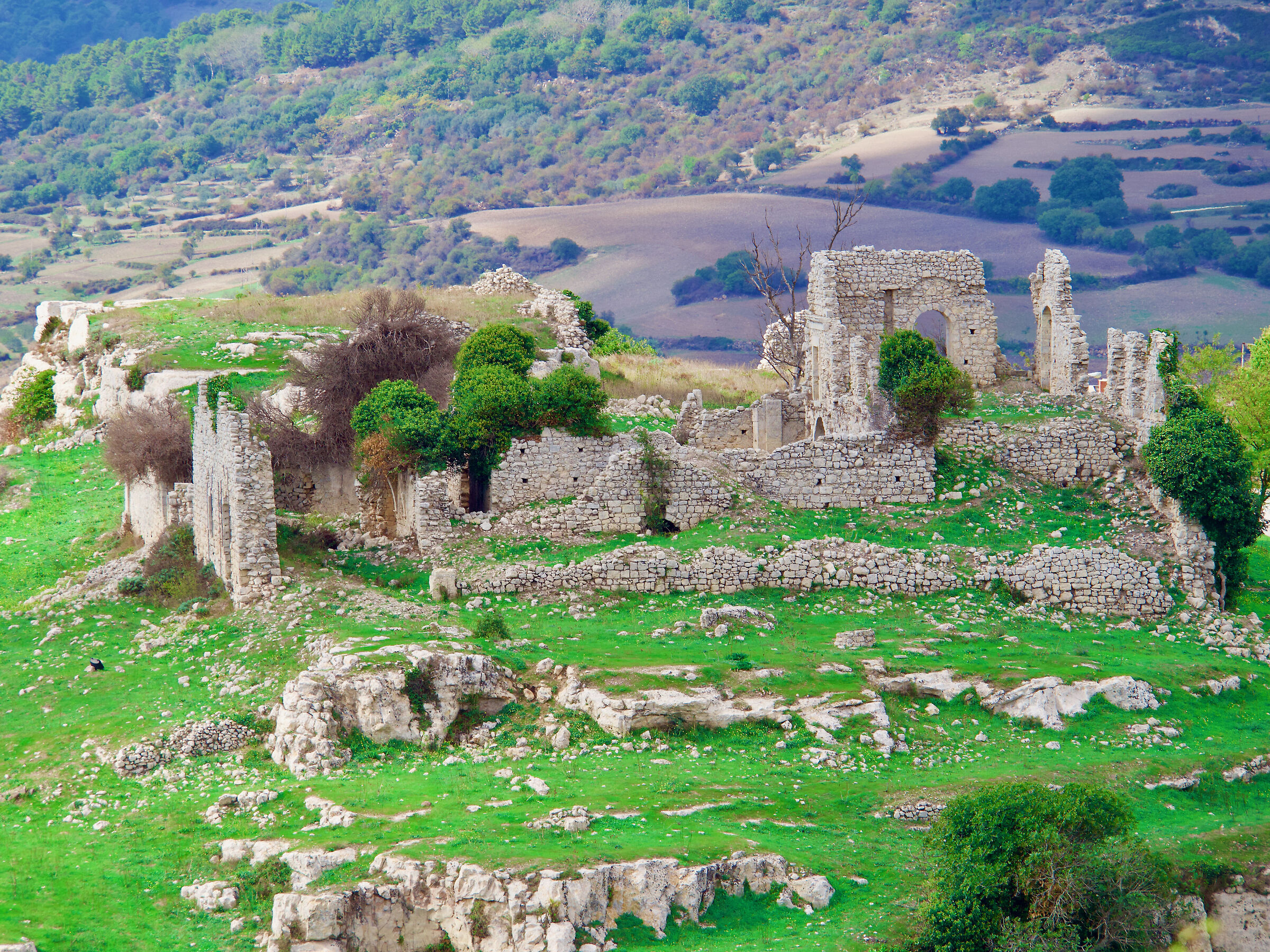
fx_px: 9429
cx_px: 635
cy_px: 476
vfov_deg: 5.8
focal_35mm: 257
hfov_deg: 7.7
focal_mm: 118
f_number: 6.3
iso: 200
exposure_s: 1/500
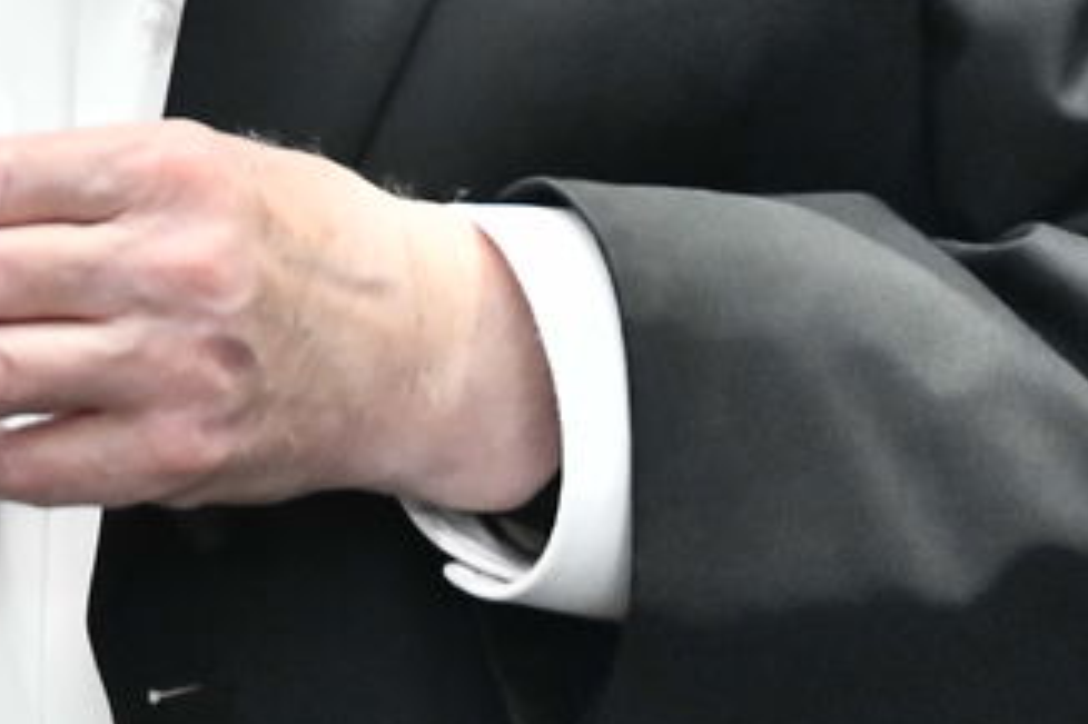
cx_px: 93
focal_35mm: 429
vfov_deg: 3.2
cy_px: -746
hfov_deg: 4.8
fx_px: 12958
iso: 5000
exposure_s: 1/125
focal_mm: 100
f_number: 5.6
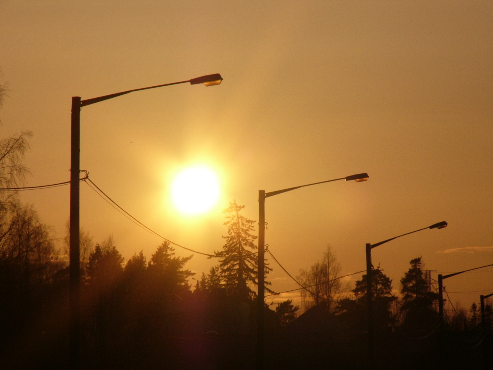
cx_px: 246
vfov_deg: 6.1
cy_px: 185
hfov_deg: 8.1
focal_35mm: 245
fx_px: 3489
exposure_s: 1/1000
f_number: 8
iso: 50
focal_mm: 32.2
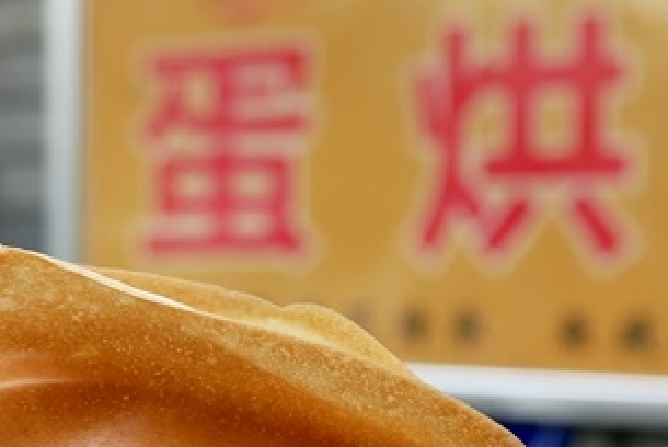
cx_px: 377
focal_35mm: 76
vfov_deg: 17.8
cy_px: 377
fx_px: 1412
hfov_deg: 26.6
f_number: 3.5
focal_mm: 14
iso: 200
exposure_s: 1/60
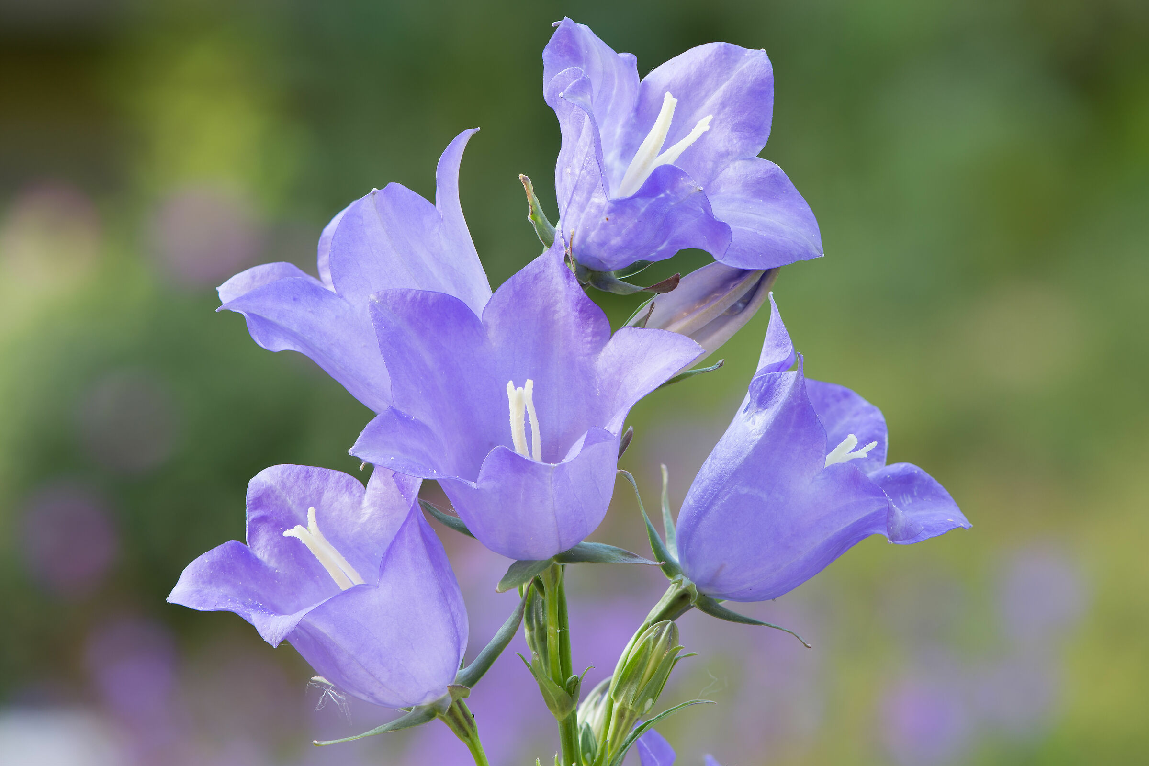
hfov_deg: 16.1
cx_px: 574
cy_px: 383
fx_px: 4069
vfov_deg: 10.8
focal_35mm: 128
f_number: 6.3
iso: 100
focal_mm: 85
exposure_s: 1/20
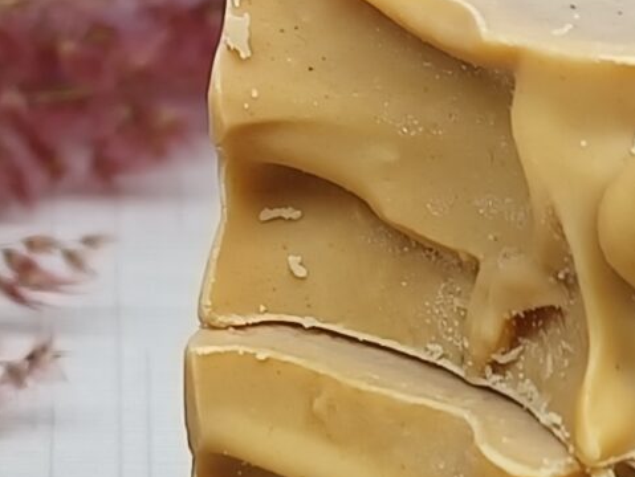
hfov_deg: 7.9
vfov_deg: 5.9
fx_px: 4608
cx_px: 19
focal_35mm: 251
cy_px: 538
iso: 64
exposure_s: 1/101
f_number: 4.5
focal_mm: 7.08
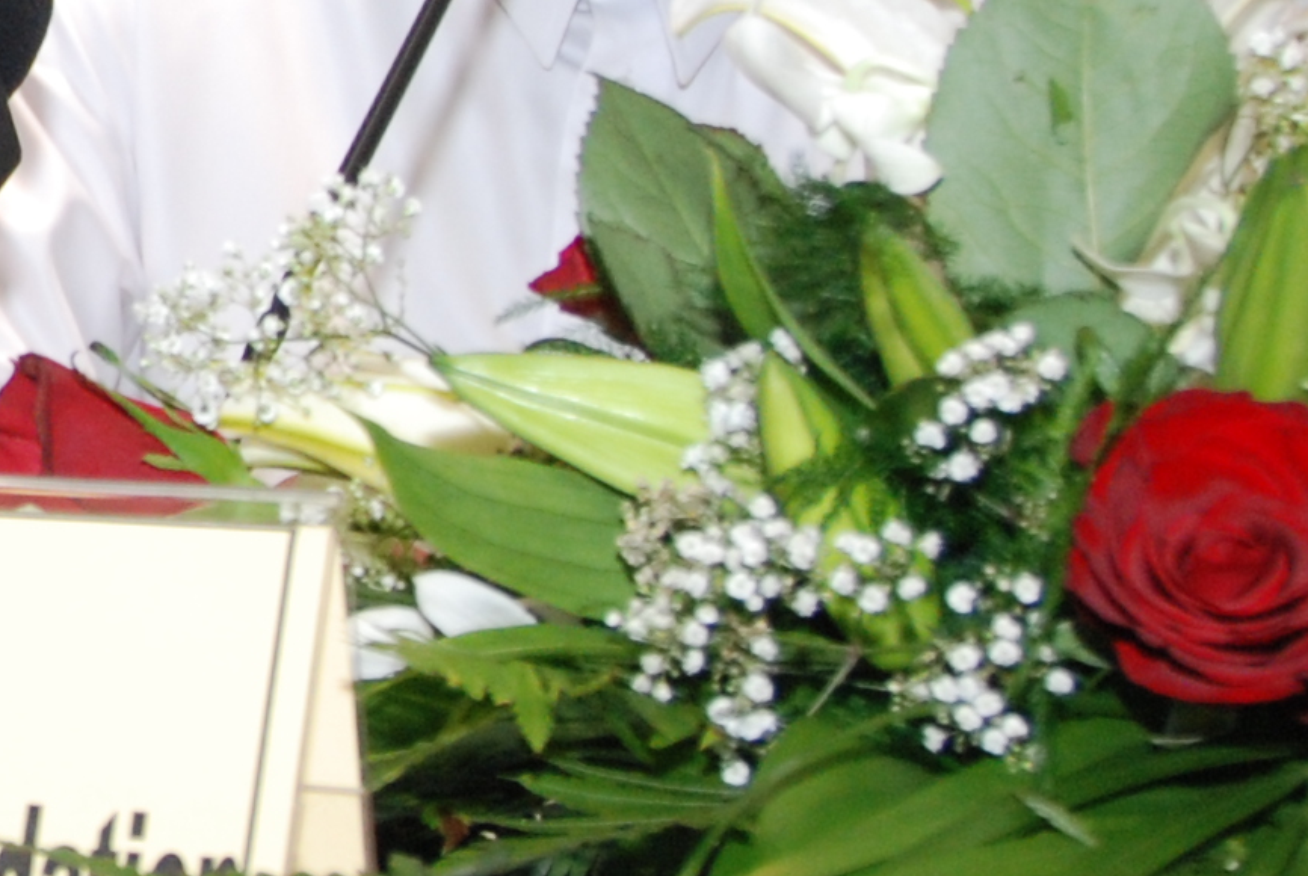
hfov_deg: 12.2
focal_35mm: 161
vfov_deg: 8.5
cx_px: -547
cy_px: 48
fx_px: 5858
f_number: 4.5
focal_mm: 24
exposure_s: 1/125
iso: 400
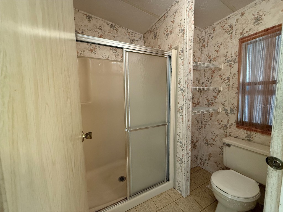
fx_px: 114
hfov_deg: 102.1
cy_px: 106
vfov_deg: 85.7
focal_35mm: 14
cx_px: 142
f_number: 2.2
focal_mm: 2.22
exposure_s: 1/60
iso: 500
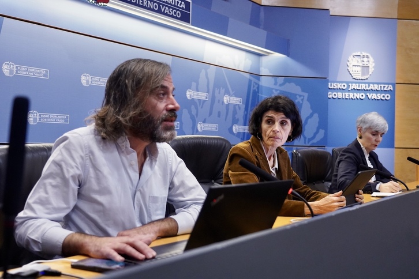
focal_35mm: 40
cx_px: 210
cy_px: 140
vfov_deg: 33.4
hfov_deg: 48.5
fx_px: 466
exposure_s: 1/320
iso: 5000
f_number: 4
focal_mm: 40
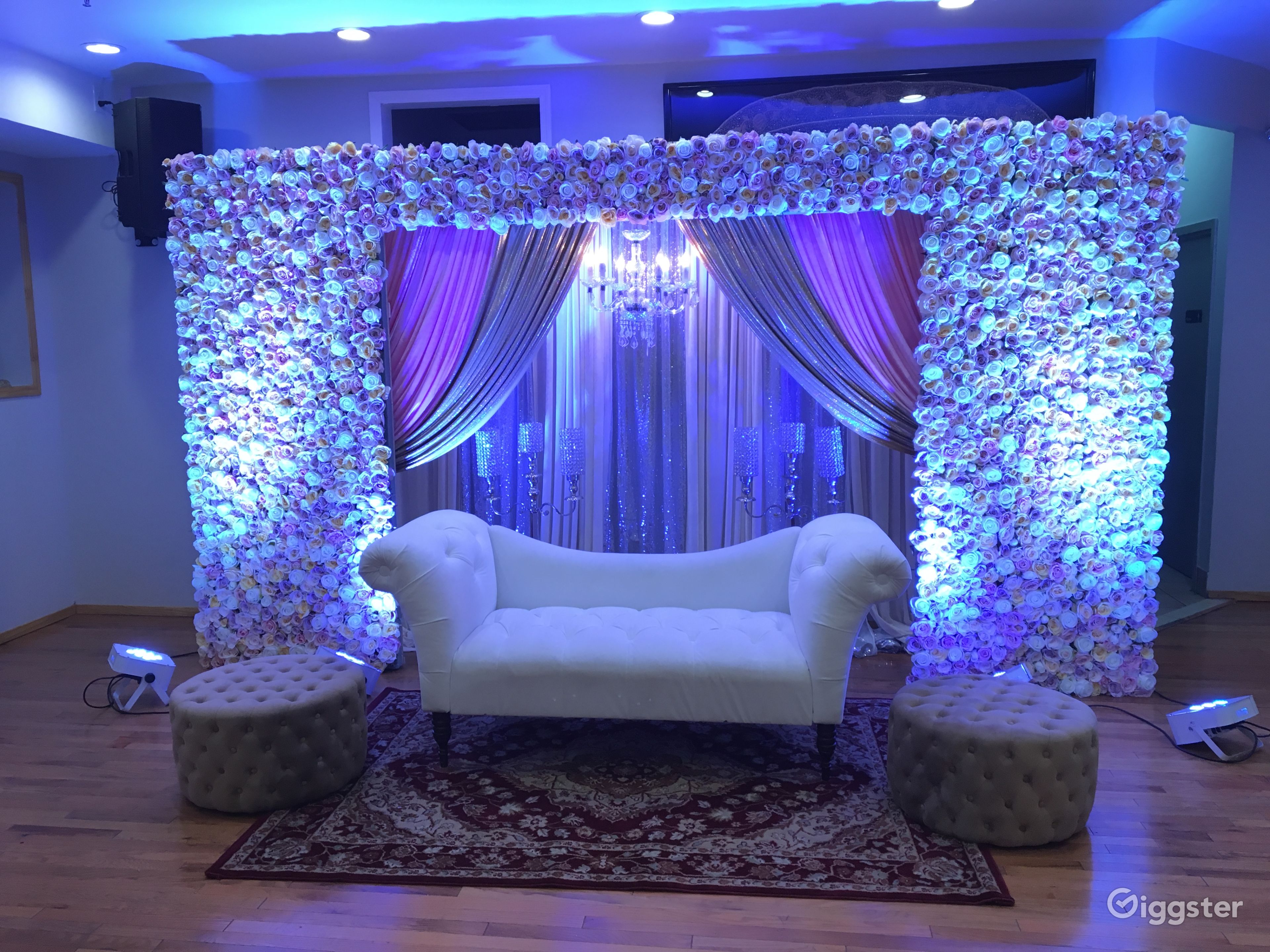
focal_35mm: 29
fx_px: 1064
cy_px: 476
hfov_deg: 61.7
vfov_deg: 48.2
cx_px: 635
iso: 64
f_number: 2.2
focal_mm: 4.15
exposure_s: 1/30
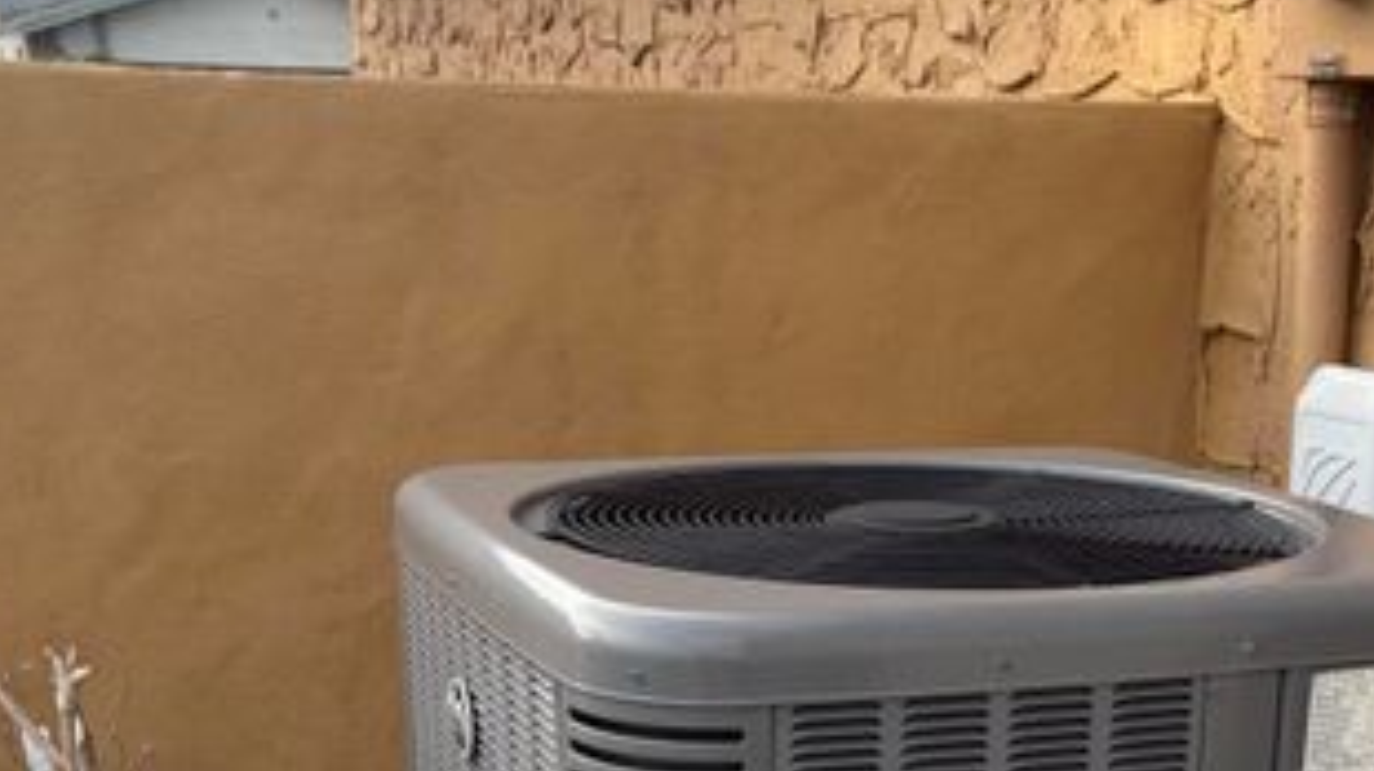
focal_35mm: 61
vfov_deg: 18.7
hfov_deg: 34.1
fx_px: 2221
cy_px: 906
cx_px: 909
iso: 40
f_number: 1.6
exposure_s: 1/209
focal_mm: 5.96
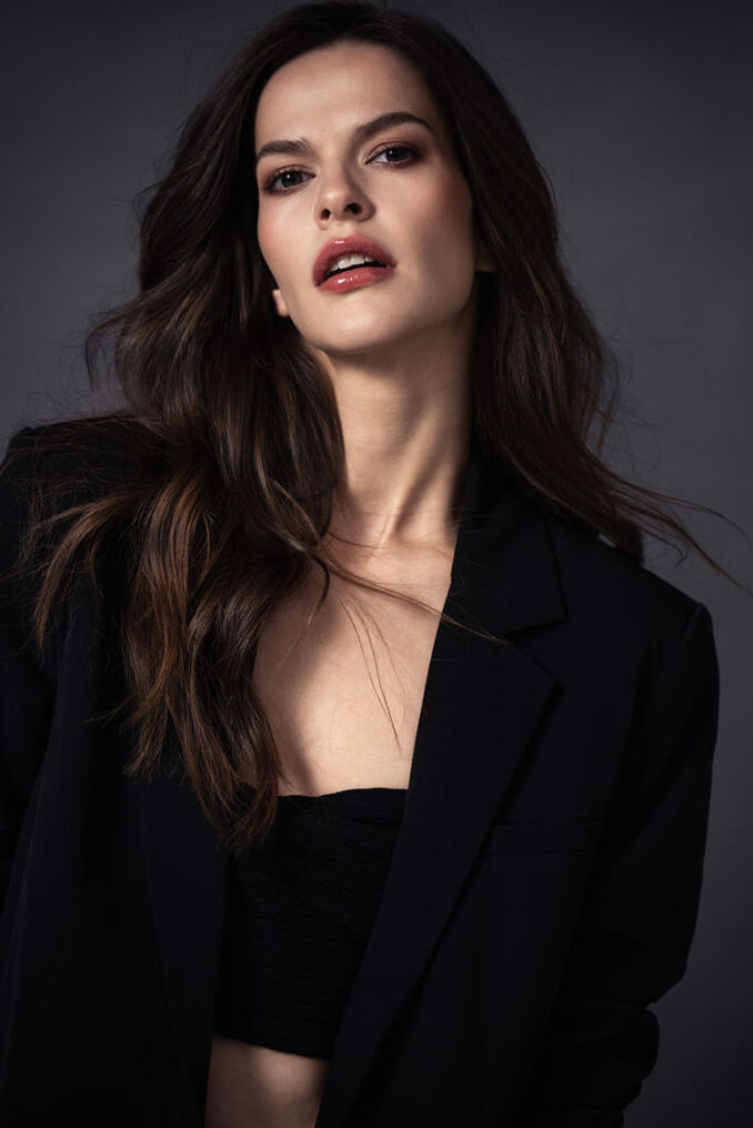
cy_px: 564
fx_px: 3605
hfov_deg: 11.9
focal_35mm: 115
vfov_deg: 17.8
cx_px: 376
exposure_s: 1/160
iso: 125
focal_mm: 115
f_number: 4
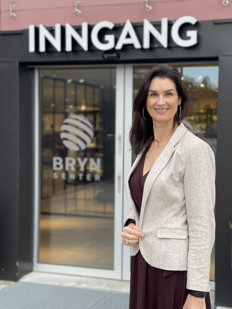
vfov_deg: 30.3
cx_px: 116
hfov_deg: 22.9
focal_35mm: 64
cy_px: 154
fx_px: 572
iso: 32
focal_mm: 7.5
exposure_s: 1/121
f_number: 2.2
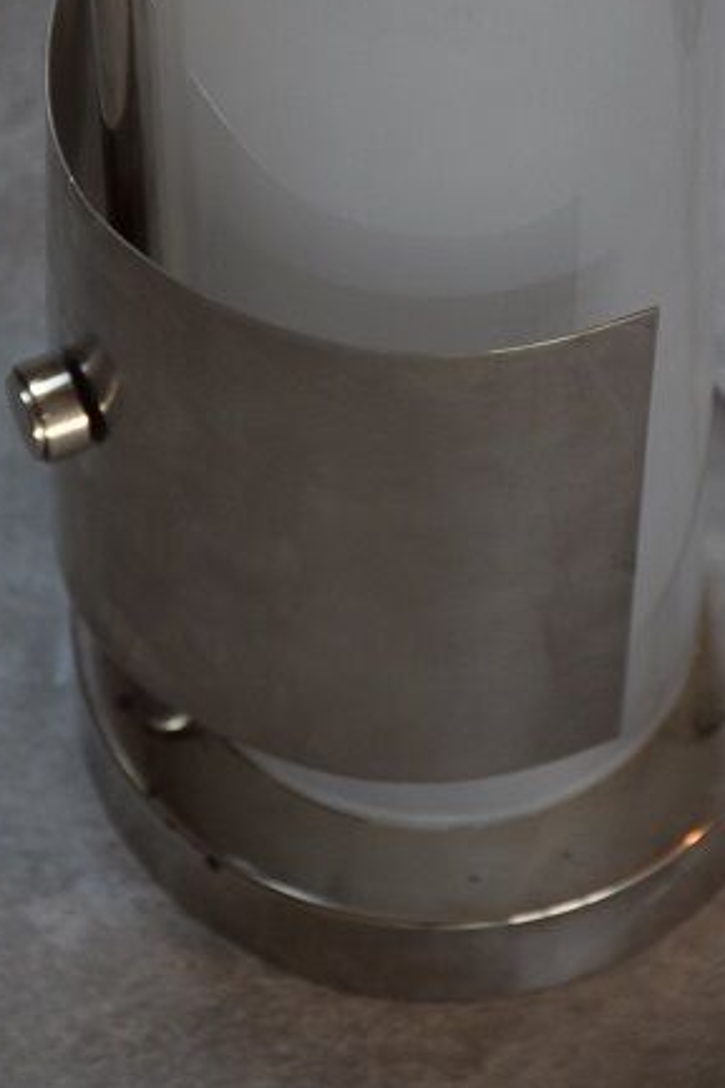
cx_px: 357
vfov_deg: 7.3
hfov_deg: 4.9
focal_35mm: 281
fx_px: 8488
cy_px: 214
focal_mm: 90
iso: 800
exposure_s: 1/125
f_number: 5.3
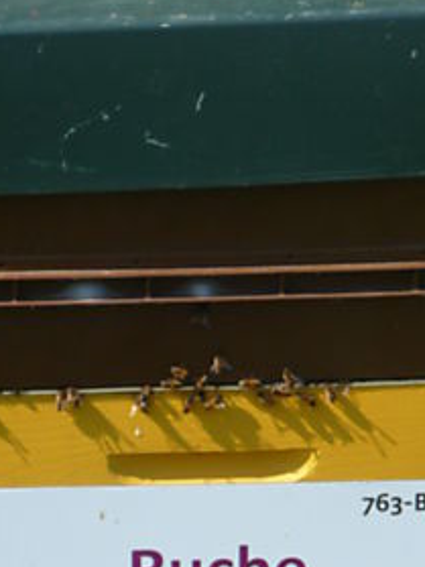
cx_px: 189
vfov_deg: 7.7
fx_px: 4194
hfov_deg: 5.8
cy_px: 484
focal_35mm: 256
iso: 100
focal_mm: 20.3
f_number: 4.7
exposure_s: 1/400
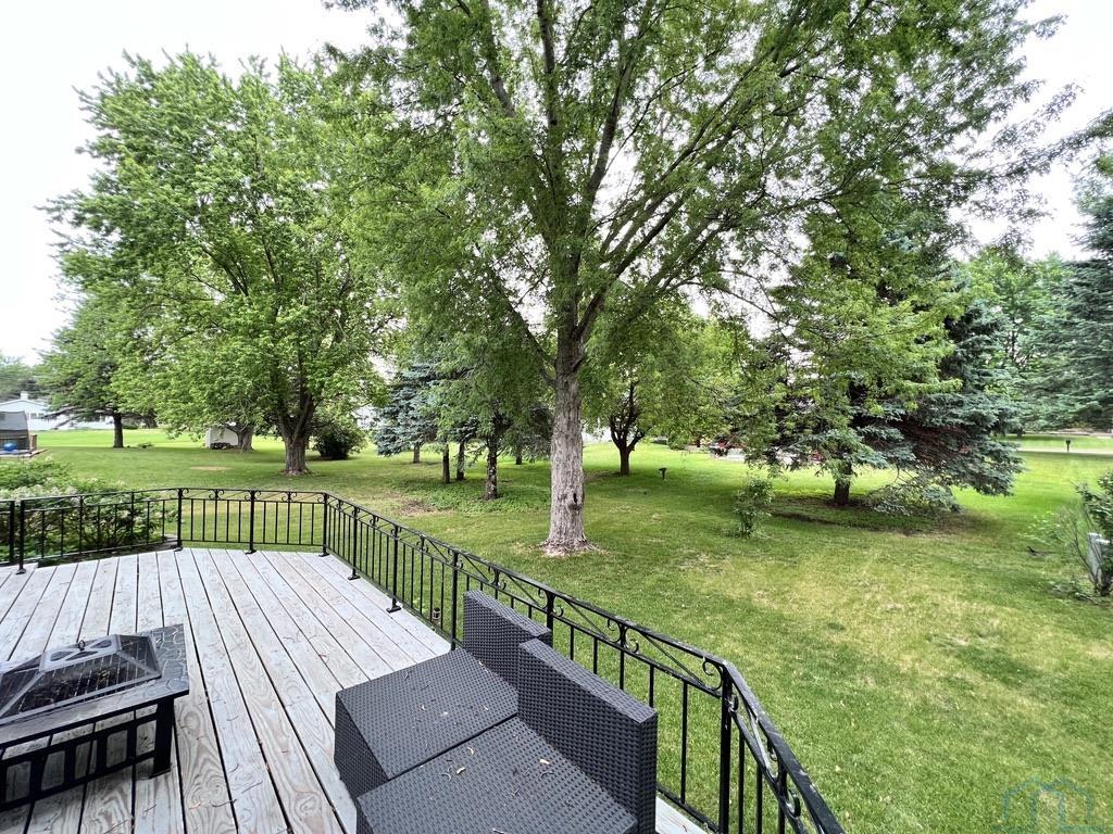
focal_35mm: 13
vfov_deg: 89.9
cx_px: 556
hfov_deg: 106.2
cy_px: 417
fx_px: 418
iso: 100
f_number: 1.8
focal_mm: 1.57
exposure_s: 1/99
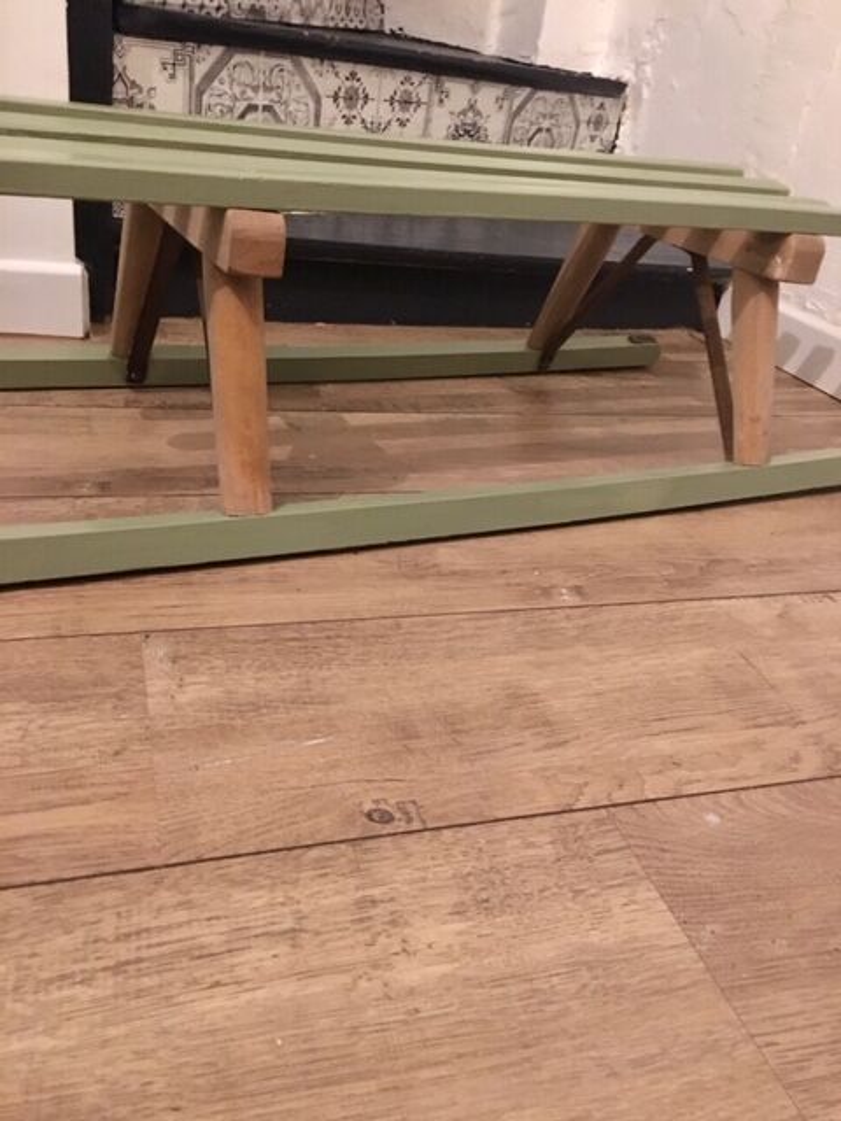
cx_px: 420
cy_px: 560
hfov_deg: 48.2
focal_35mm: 29
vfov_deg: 61.7
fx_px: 939
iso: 640
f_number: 2.2
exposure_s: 1/17
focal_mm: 4.15
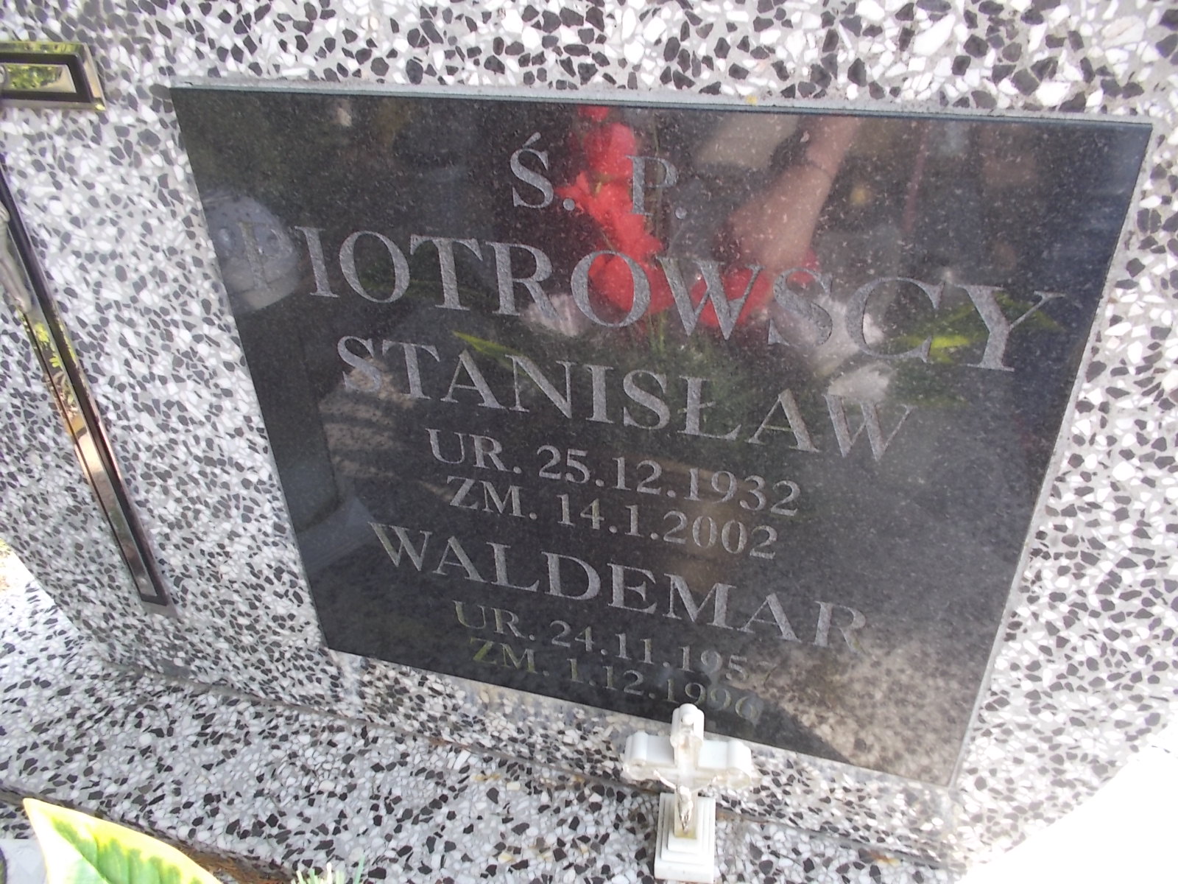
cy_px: 442
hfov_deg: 67.3
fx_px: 885
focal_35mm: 26
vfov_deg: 53.1
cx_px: 589
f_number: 3.2
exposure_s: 1/80
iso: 80
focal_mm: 4.6
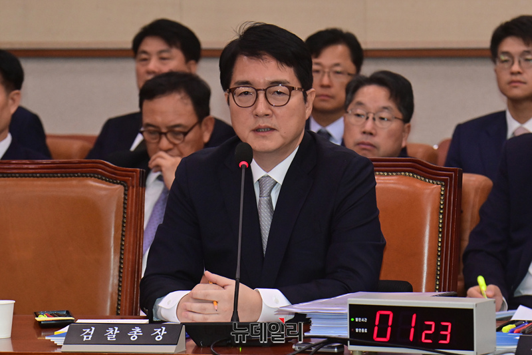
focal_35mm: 220
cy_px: 178
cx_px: 266
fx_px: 3250
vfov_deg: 6.2
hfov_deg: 9.4
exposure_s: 1/250
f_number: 9
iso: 5000
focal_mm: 220
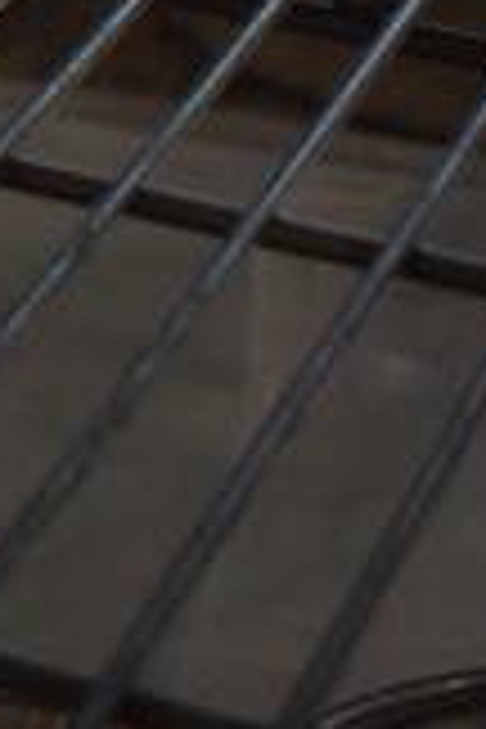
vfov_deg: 10.1
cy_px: -803
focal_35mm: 186
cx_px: -670
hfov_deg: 7.0
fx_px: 3766
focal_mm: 22
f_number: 3.8
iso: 1400
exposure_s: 1/125
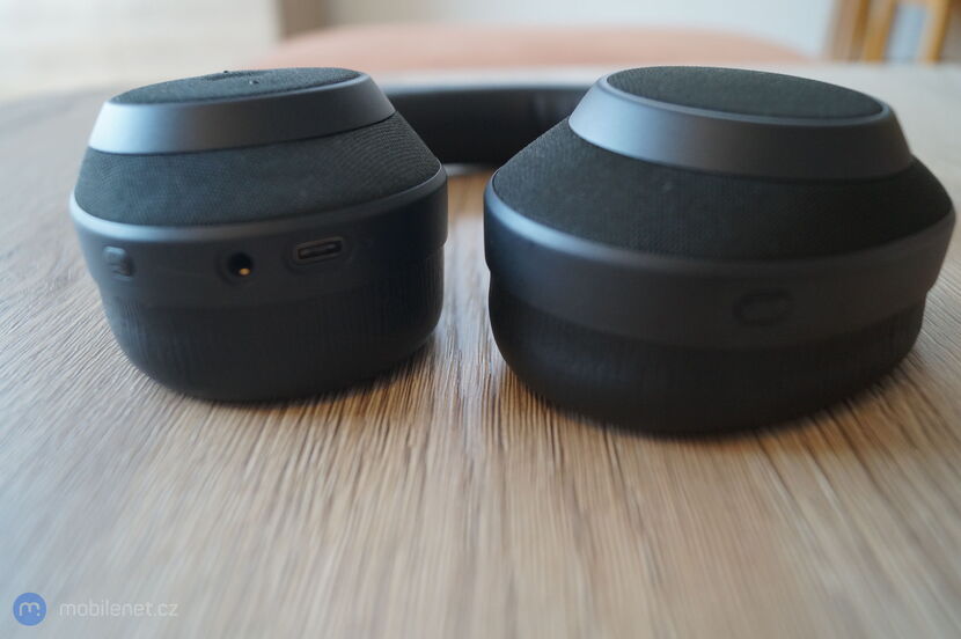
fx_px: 880
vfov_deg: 39.9
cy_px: 320
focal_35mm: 33
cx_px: 480
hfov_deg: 57.3
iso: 800
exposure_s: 1/160
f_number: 4
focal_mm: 22
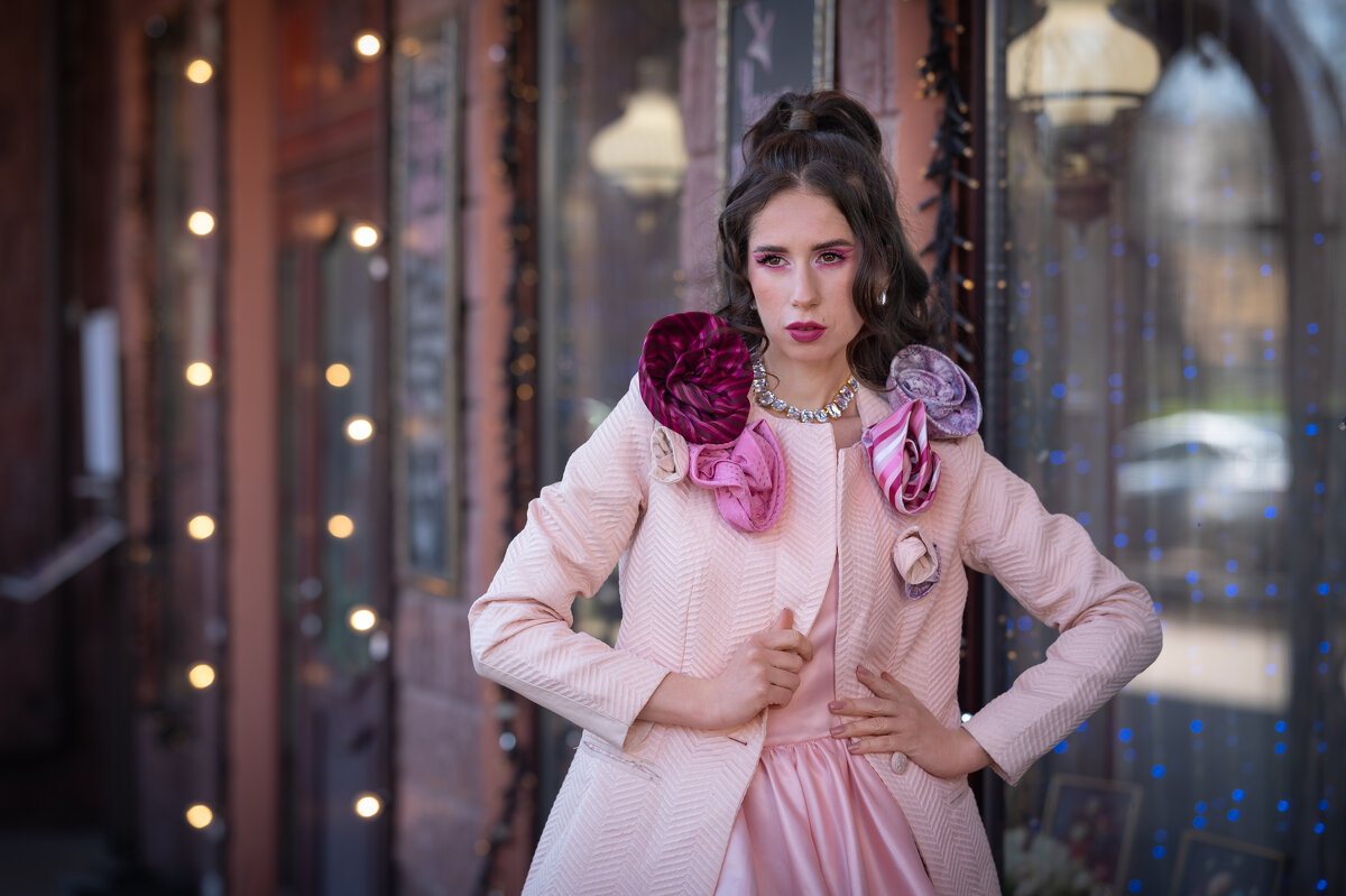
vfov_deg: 16.1
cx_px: 673
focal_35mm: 85
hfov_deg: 23.9
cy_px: 448
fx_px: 3177
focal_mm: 85
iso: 100
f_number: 2.5
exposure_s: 1/250
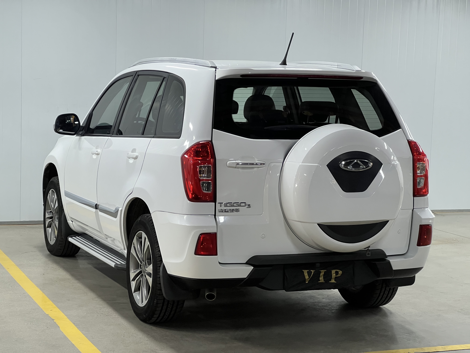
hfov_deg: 25.3
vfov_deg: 19.1
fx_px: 1045
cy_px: 176
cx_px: 235
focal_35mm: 77
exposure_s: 1/100
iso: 250
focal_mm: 9
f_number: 2.8
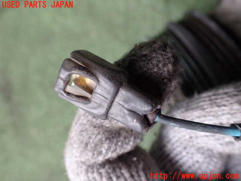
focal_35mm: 30
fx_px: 209
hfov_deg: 60.0
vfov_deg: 46.8
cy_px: 90
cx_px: 120
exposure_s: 1/125
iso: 200
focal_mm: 5.4
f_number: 2.3
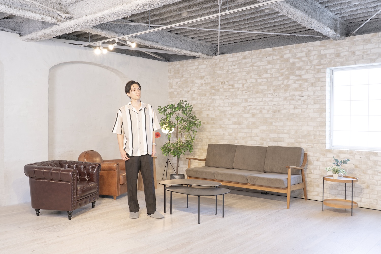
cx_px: 190
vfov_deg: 41.1
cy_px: 127
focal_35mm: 32
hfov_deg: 58.7
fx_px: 339
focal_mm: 32
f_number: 11
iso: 200
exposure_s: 1/5
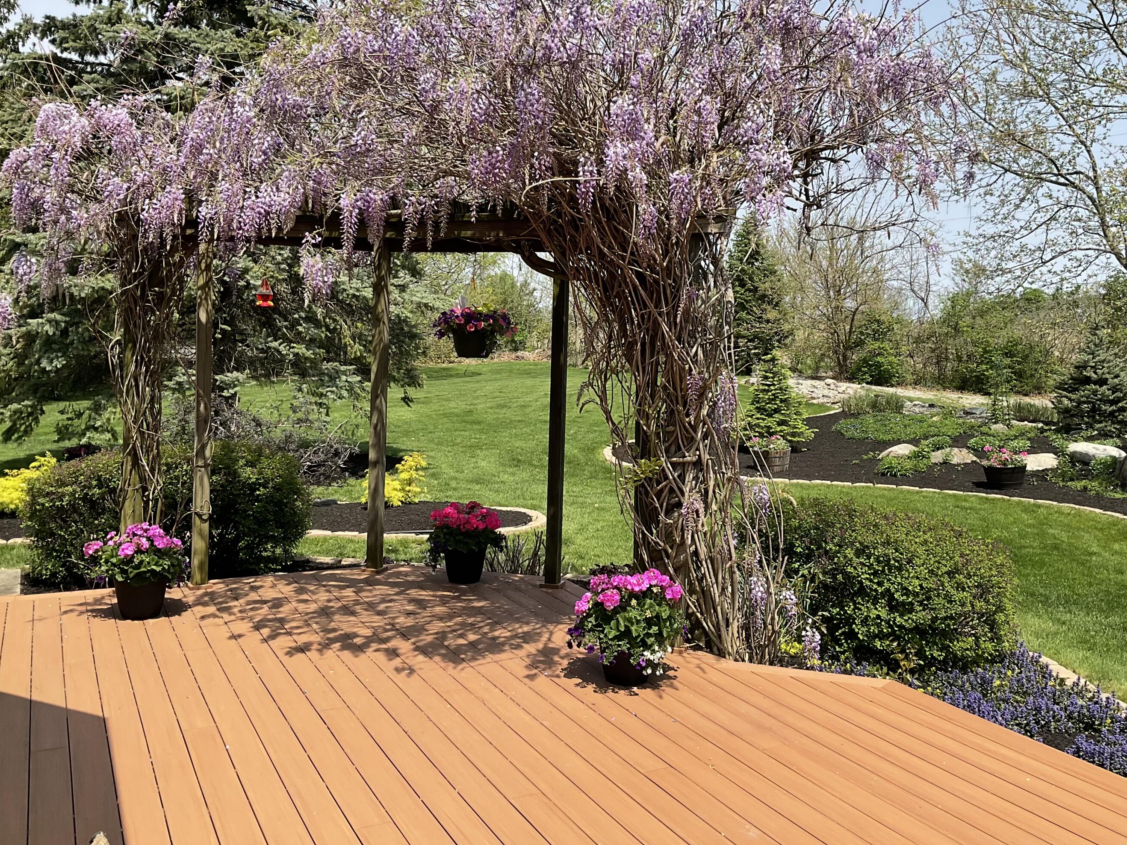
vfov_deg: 42.9
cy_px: 374
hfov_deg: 55.2
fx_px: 1074
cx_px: 625
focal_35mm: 33
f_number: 1.8
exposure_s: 1/1311
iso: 16
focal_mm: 3
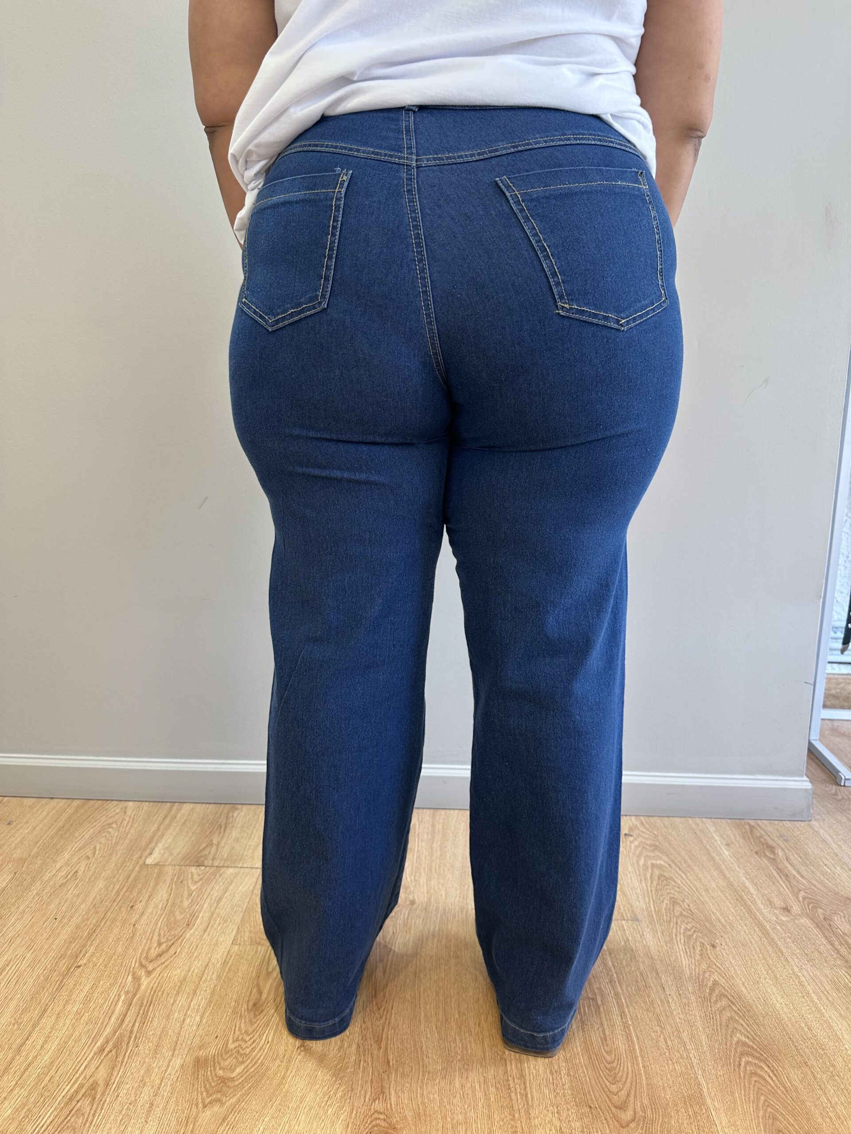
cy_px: 567
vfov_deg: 71.6
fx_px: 787
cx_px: 426
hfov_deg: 56.8
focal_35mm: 24
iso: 100
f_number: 1.78
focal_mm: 6.86
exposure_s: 1/100
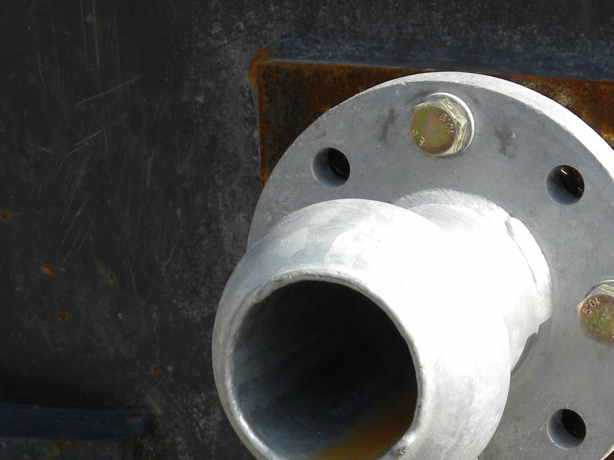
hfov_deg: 7.5
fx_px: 4700
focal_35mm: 265
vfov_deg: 5.6
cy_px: 268
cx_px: 478
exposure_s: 1/216
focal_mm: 25.7
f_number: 4.5
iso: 64
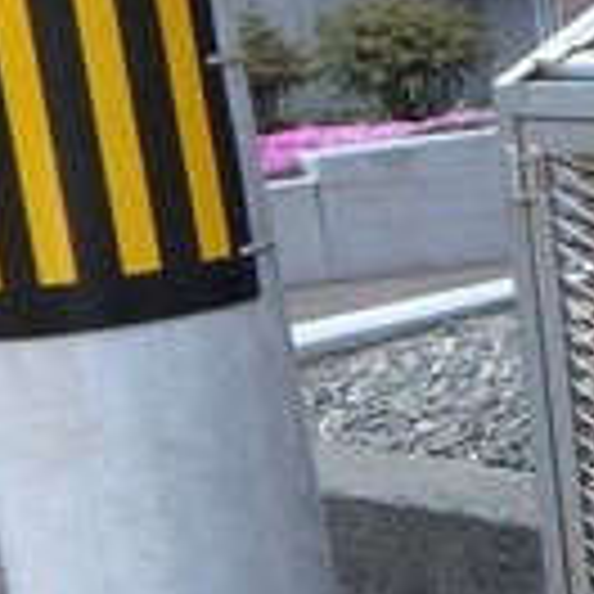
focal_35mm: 90
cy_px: 207
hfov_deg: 14.2
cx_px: 1364
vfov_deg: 19.2
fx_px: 1747
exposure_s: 1/125
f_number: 3.5
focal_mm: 3.7
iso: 125
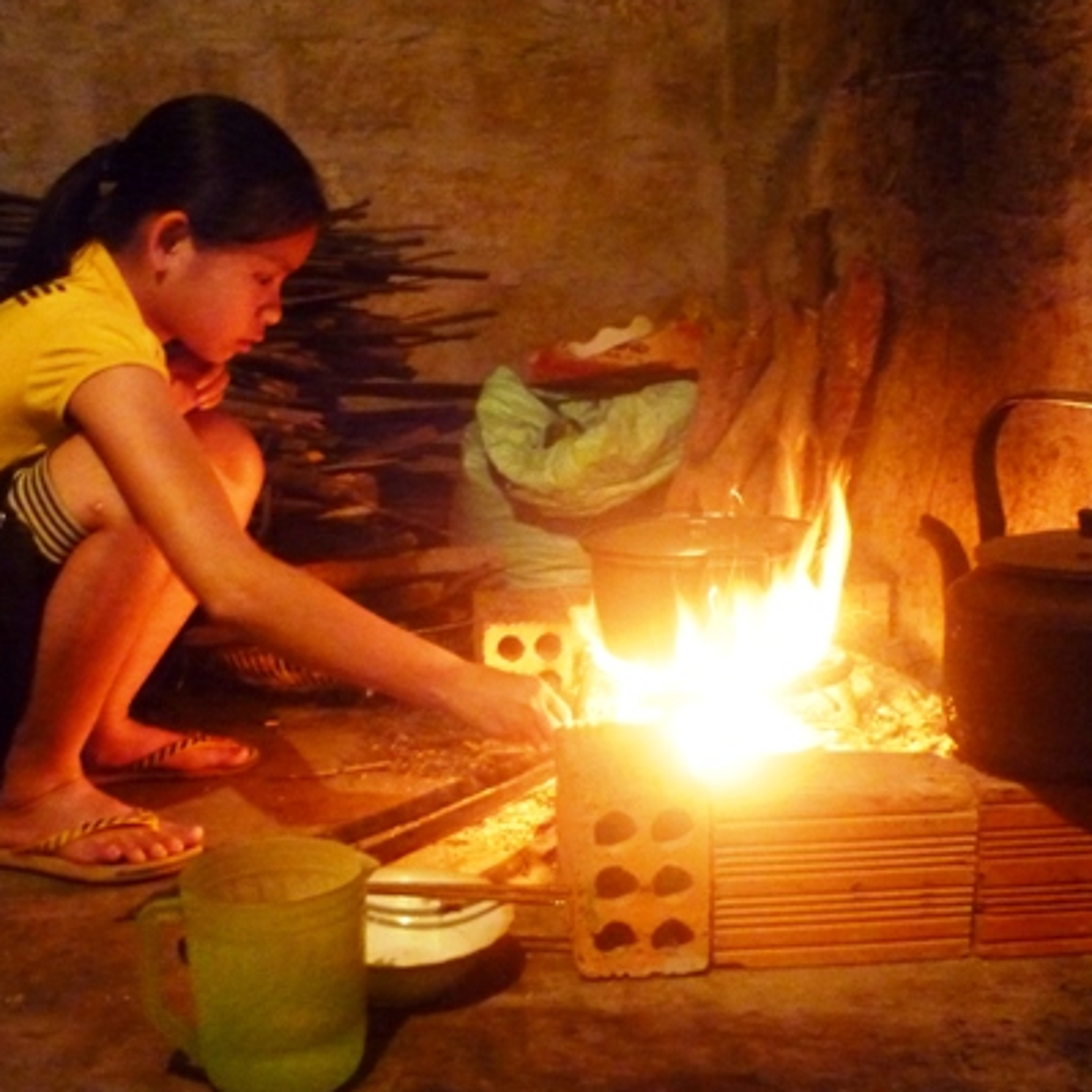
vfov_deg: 41.9
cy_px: 558
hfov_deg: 41.8
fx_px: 1428
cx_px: 521
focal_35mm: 40
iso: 800
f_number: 2.8
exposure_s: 1/8
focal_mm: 5.5
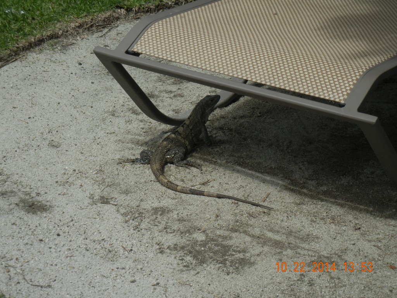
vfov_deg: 14.5
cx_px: 198
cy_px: 149
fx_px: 1170
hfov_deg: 19.3
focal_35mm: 102
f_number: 9
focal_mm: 18.3
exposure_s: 1/360
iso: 160
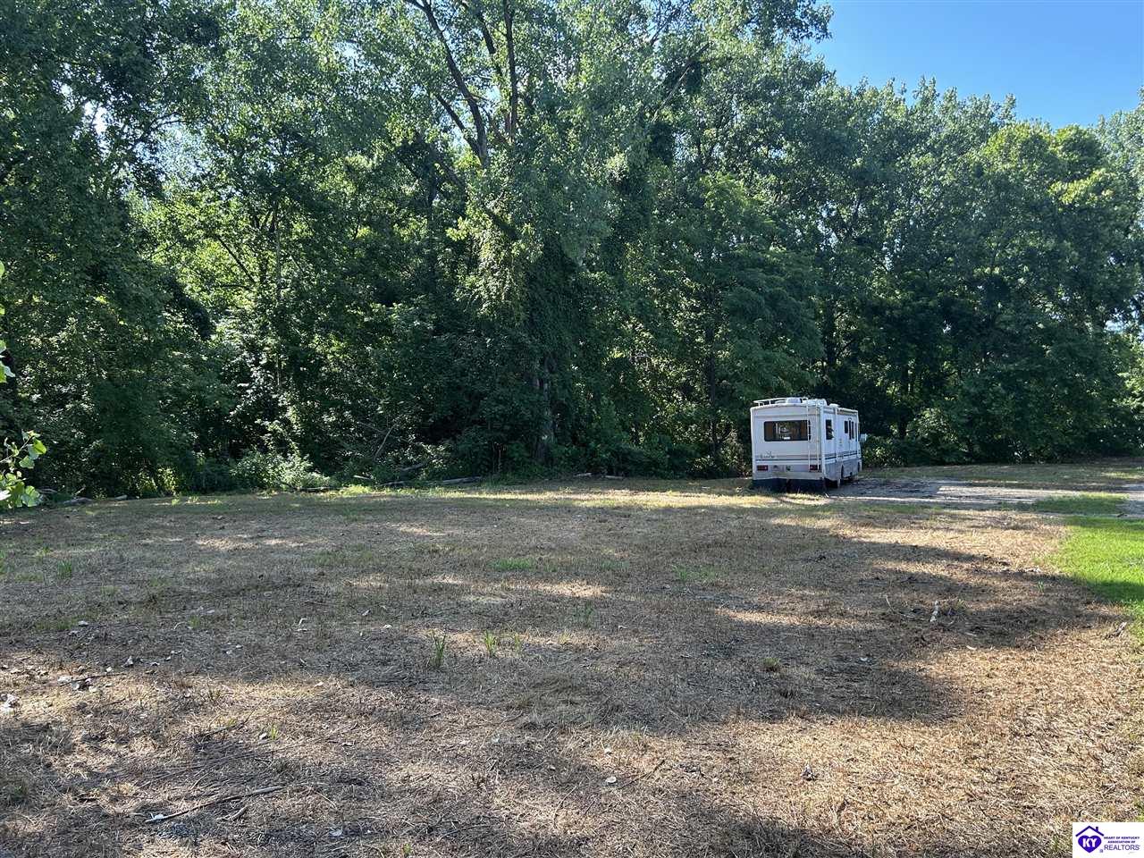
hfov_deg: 67.3
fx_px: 859
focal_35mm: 26
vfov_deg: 53.1
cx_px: 572
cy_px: 429
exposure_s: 1/552
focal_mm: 5.7
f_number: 1.5
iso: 50
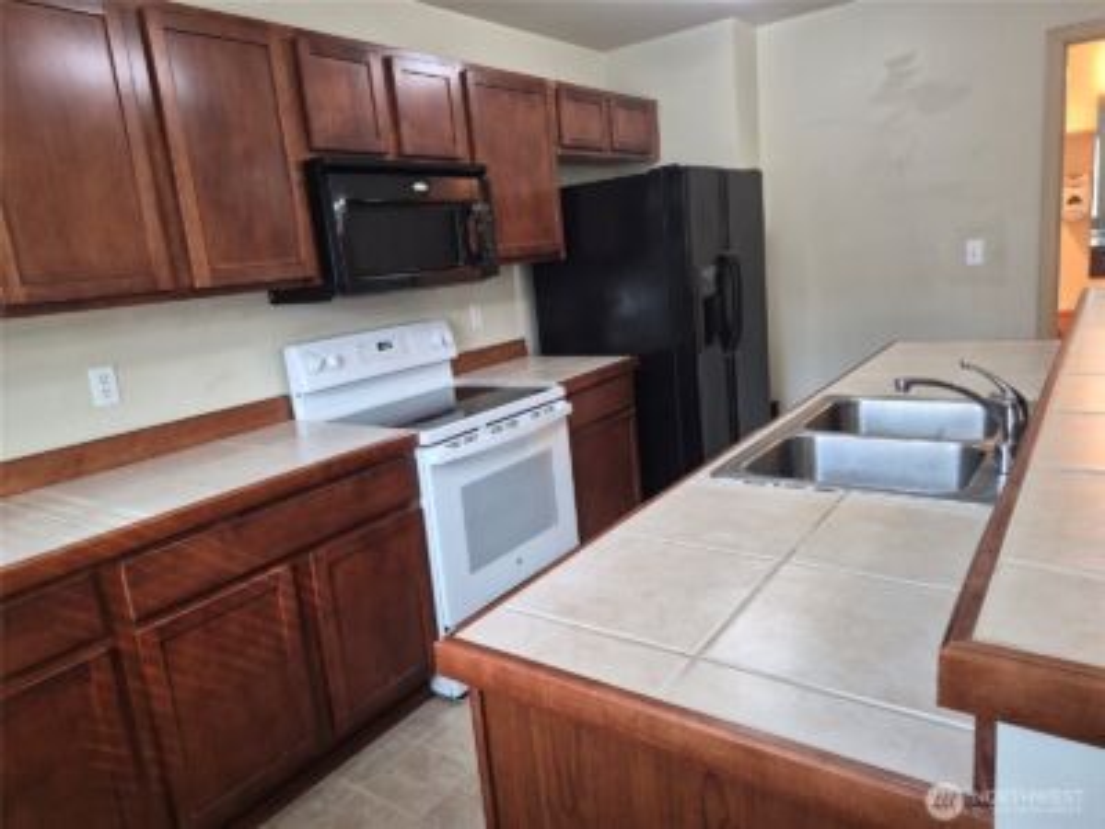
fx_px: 734
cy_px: 414
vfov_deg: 58.9
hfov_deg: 73.9
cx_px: 552
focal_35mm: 23
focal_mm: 5.4
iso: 320
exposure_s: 1/120
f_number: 1.8
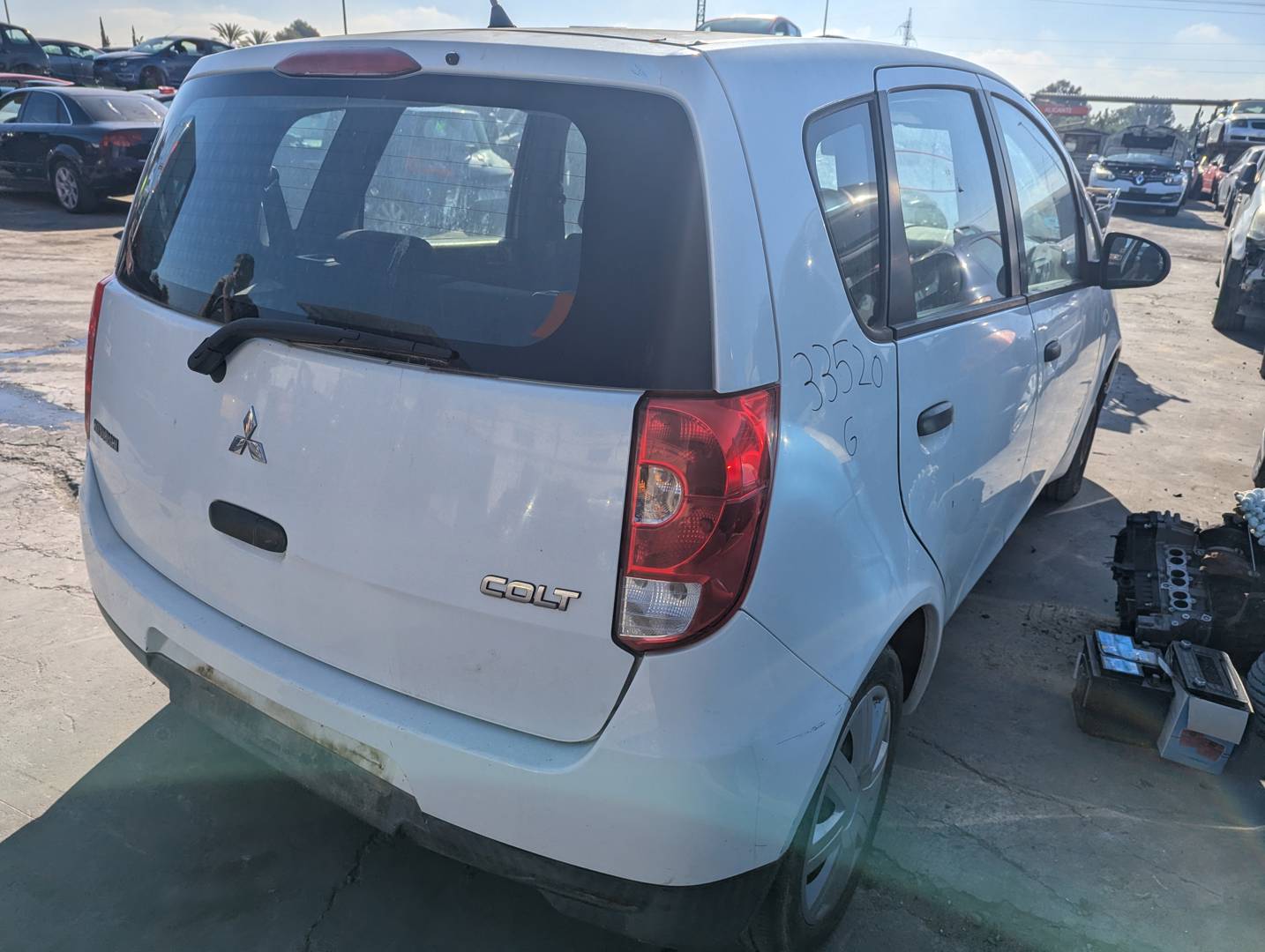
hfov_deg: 71.5
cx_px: 632
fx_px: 878
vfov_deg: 56.9
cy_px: 476
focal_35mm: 24
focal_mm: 6.81
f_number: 1.85
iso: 41
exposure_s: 1/3774
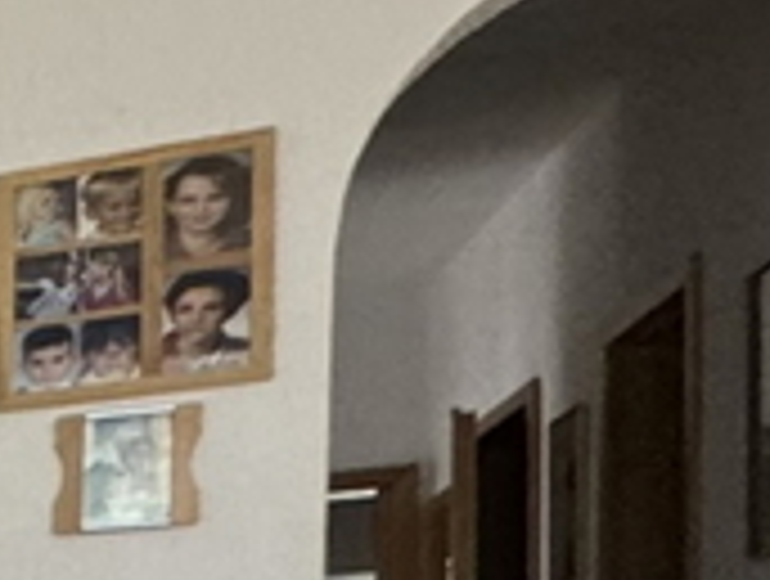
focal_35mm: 98
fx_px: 2185
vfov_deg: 13.9
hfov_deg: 9.6
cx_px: -1918
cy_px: 962
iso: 200
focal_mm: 2.22
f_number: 2.2
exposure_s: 1/50
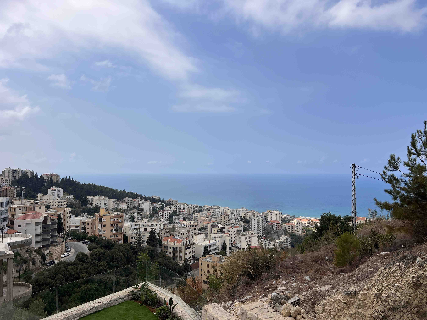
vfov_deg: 53.1
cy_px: 160
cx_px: 214
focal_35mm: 26
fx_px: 321
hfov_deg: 67.3
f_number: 1.5
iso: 50
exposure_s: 1/6579
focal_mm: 5.7
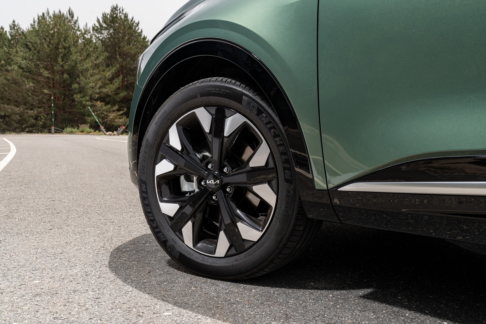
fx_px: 540
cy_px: 162
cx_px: 243
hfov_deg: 48.5
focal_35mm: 40
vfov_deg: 33.4
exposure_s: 1/100
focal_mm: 40
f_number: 9
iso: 200
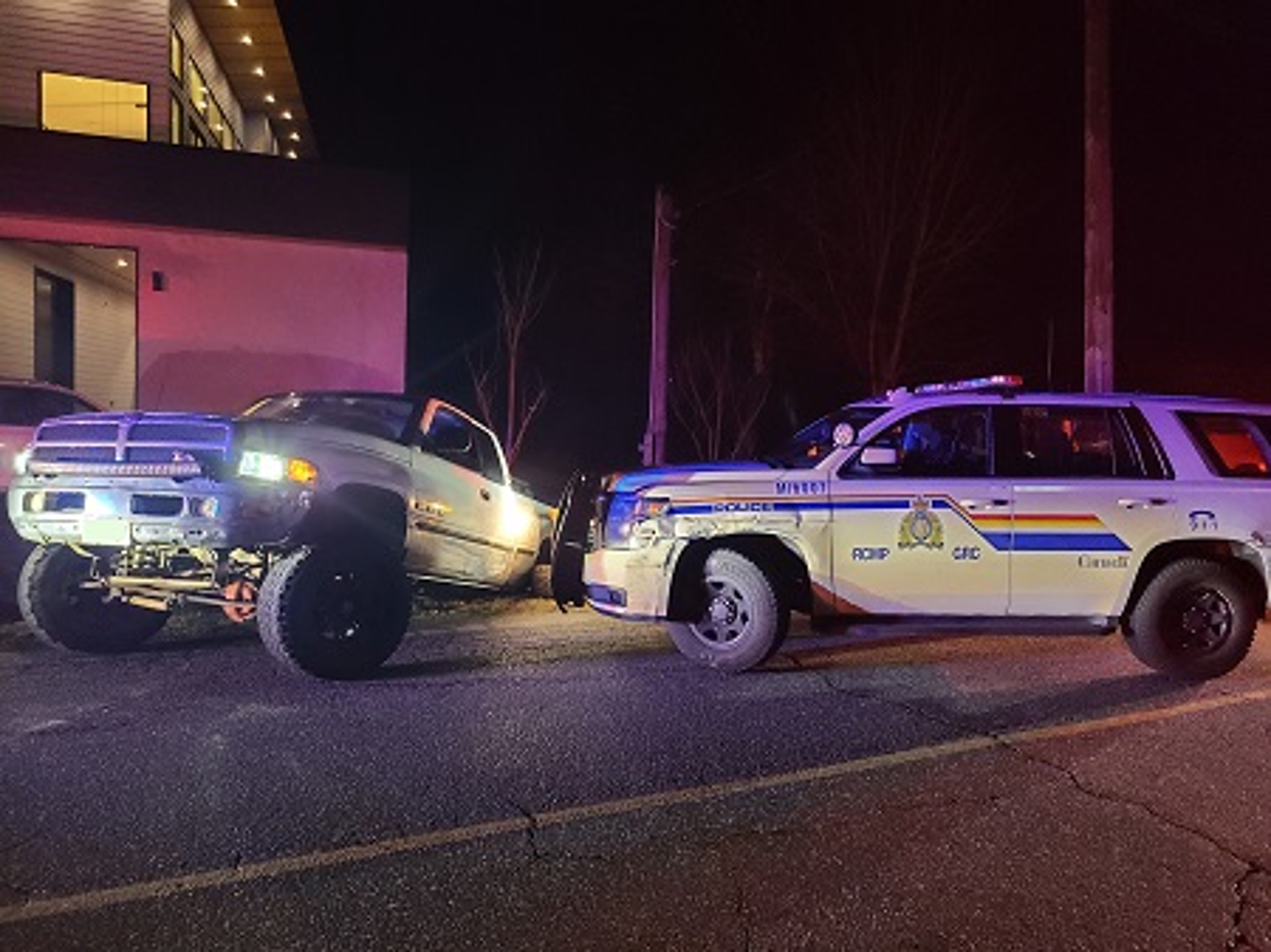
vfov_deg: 53.0
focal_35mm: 26
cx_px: 636
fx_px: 954
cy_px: 476
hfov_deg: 67.3
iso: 800
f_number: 1.8
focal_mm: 5.4
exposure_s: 1/50
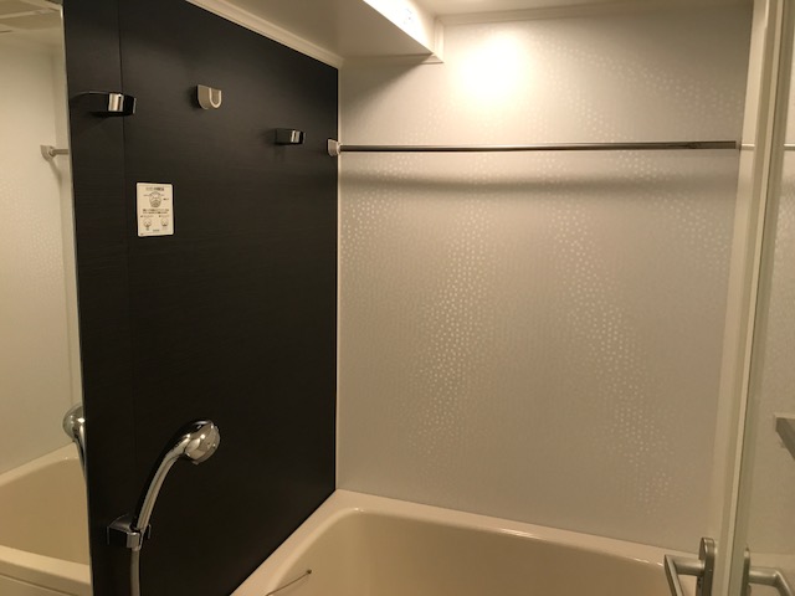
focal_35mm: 28
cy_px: 298
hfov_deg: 63.4
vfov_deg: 49.7
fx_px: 643
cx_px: 398
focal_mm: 3.99
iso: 40
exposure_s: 1/25
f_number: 1.8
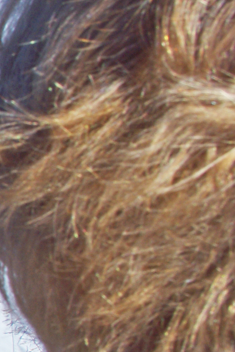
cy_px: 281
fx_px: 1301
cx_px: -518
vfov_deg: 15.3
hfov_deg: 8.4
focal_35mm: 133
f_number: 14
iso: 200
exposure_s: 1/200
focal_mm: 21.25
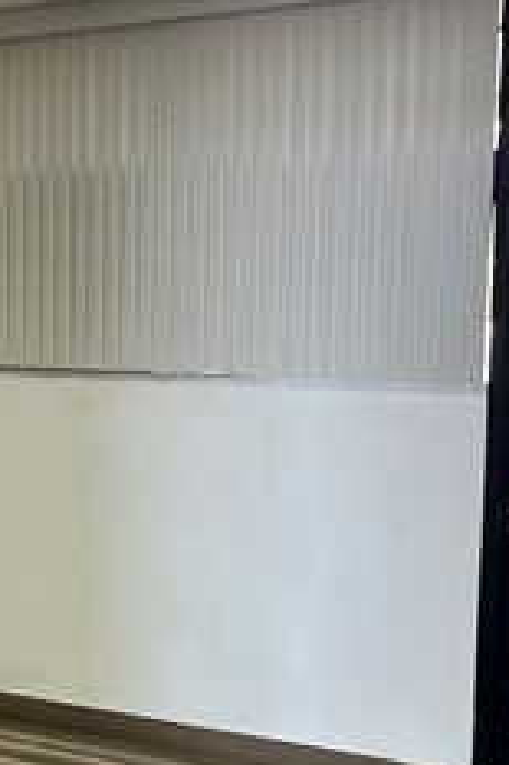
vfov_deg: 31.3
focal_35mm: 64
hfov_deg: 20.3
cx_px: -33
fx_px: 1359
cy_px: 470
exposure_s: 1/120
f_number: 2.2
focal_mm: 2.22
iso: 125
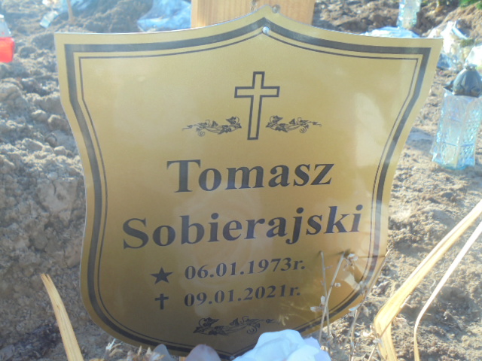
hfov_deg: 49.0
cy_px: 180
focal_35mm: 38
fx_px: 529
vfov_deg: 37.7
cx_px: 241
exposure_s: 1/160
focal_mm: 6.9
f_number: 4.2
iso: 100
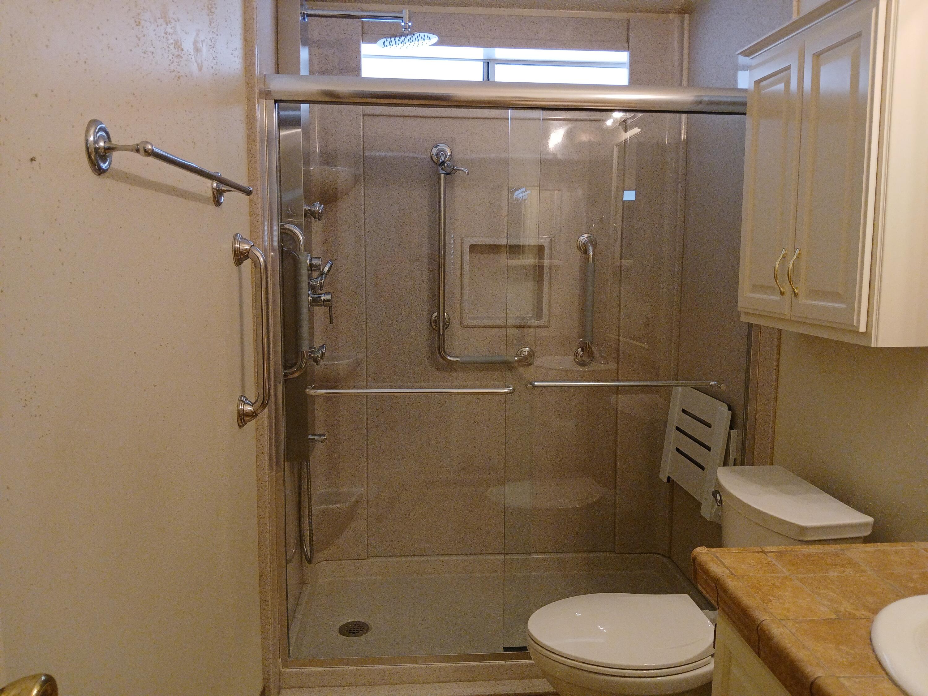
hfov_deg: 67.3
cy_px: 348
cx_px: 464
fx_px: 697
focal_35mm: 26
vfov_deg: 53.1
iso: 320
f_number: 1.8
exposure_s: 1/60
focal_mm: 3.98
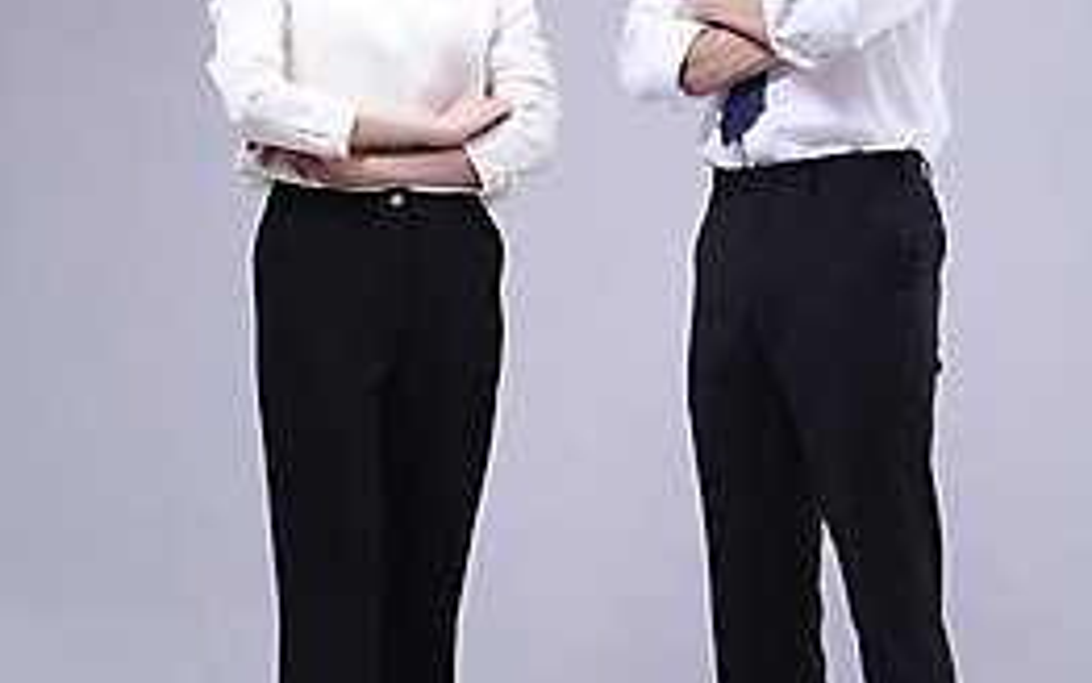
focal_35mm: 109
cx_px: 552
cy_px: 262
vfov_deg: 12.0
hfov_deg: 19.1
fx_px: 3245
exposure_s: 1/125
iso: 160
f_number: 8
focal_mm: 70
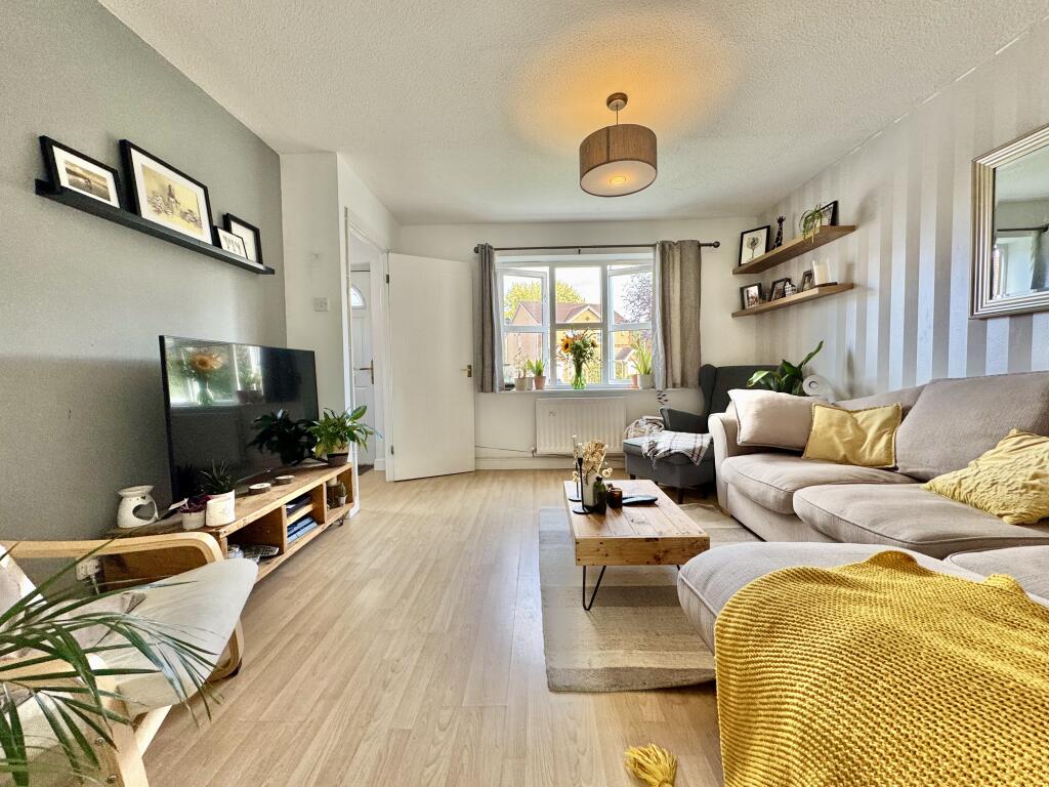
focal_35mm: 14
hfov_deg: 102.1
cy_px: 394
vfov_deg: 85.7
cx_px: 524
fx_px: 424
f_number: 2.2
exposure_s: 1/99
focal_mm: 2.22
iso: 125
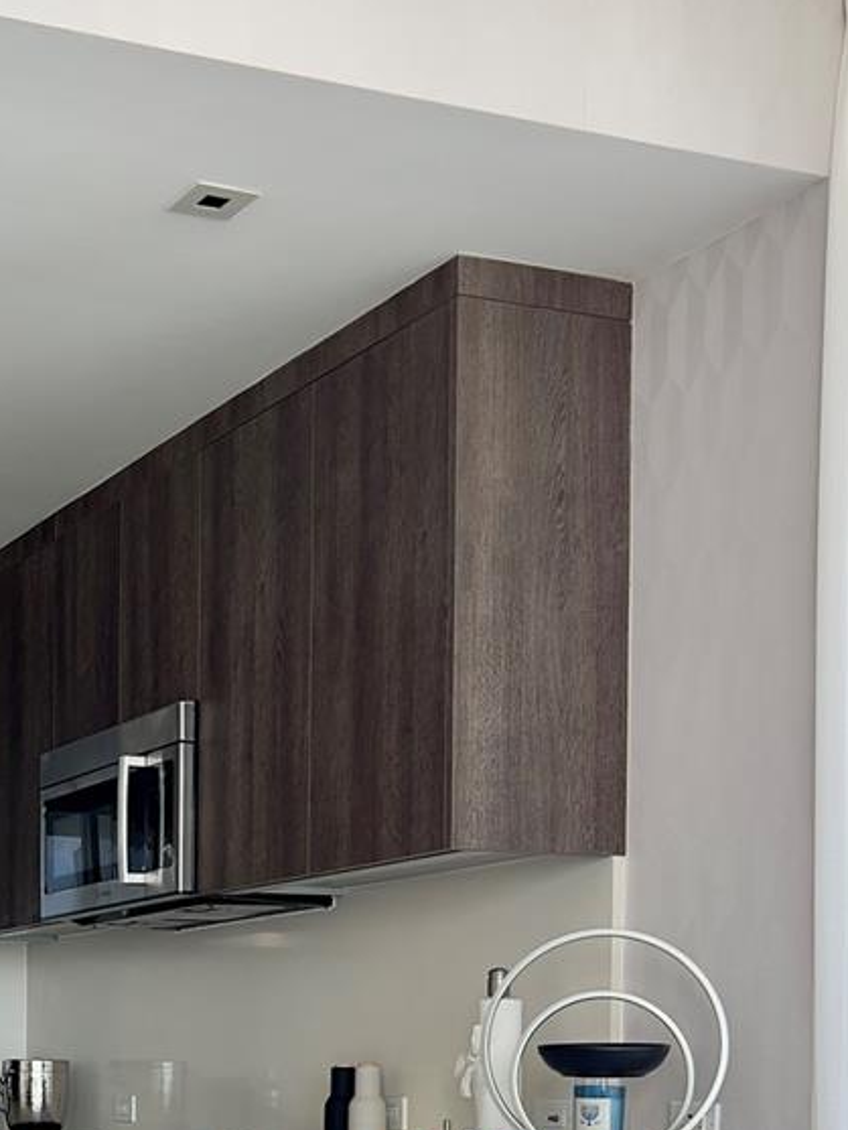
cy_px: 1110
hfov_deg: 25.1
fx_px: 1828
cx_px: 32
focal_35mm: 56
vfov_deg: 31.9
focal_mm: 5.7
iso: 50
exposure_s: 1/121
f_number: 1.5
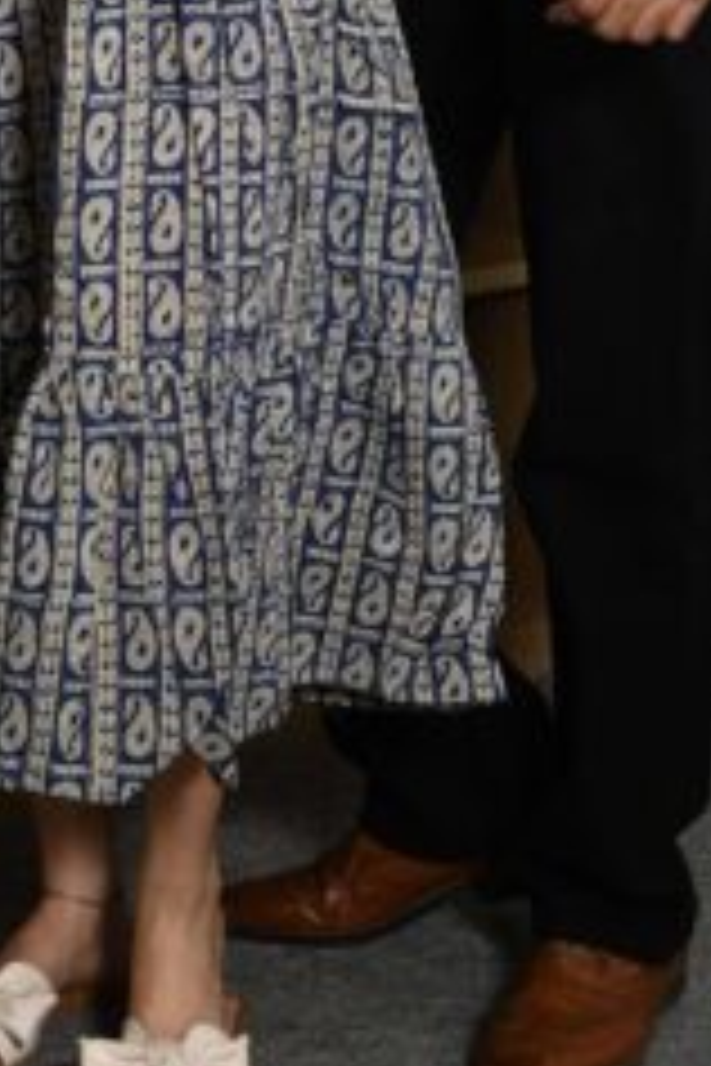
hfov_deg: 11.4
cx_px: 284
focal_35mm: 120
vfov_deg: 16.2
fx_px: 3555
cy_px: -292
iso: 500
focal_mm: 42
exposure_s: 1/160
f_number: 6.3
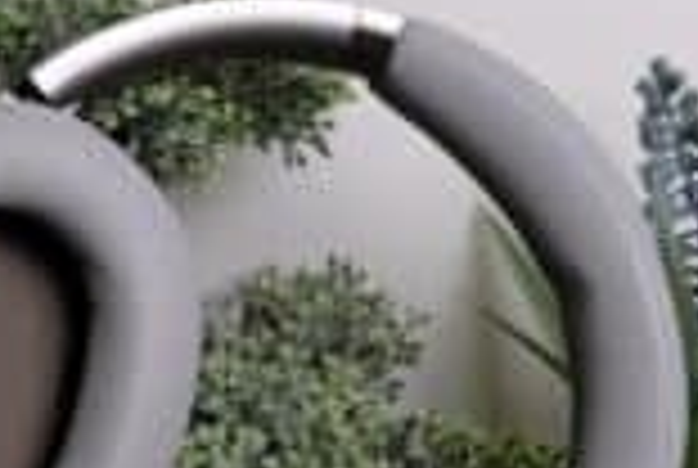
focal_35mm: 133
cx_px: 23
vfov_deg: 10.3
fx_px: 2584
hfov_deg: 15.2
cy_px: 382
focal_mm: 35.3
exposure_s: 1/90
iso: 320
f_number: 5.6
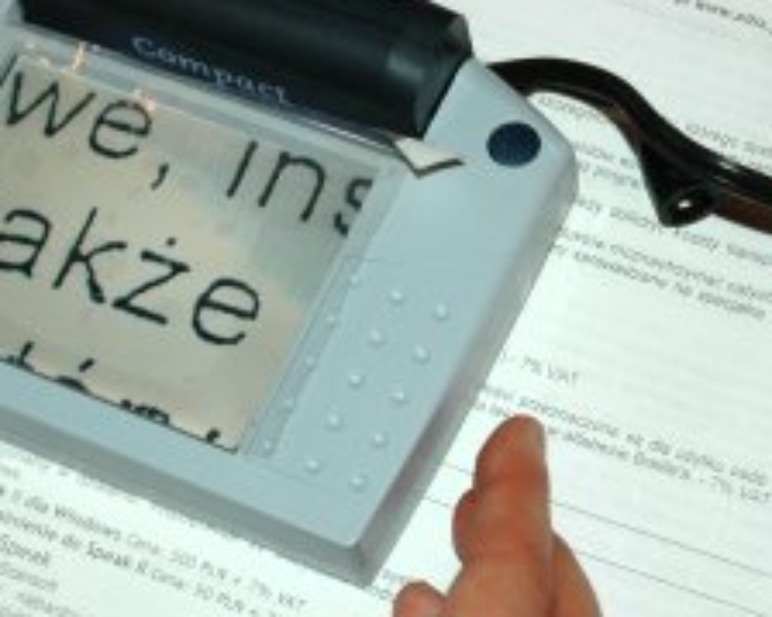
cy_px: 283
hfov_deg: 17.9
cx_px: 226
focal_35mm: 107
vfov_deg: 14.4
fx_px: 2444
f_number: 4.5
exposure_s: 1/60
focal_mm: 40
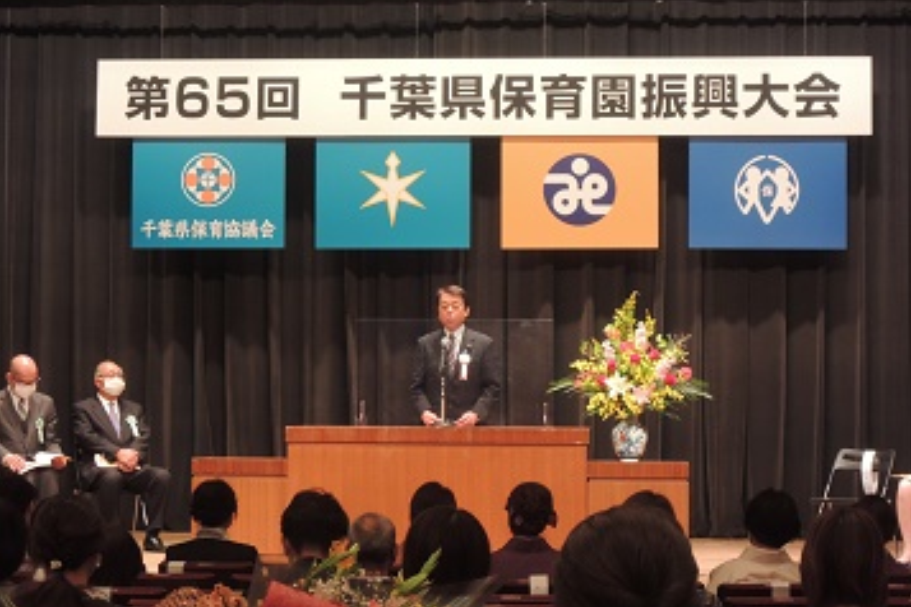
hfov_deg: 19.5
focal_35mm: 105
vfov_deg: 13.0
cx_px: 457
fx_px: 2657
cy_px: 281
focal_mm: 17.9
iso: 800
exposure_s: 1/30
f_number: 5.5
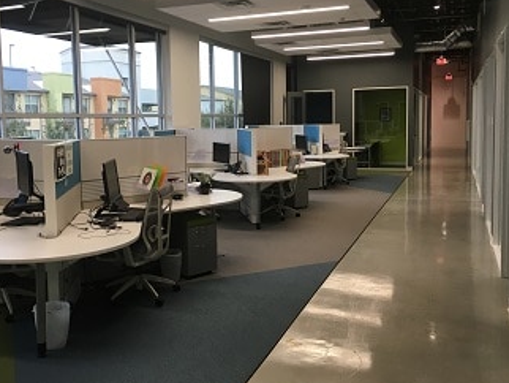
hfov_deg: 51.3
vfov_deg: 39.6
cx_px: 237
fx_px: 530
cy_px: 163
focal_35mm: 36
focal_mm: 4.15
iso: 32
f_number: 2.2
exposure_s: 1/30
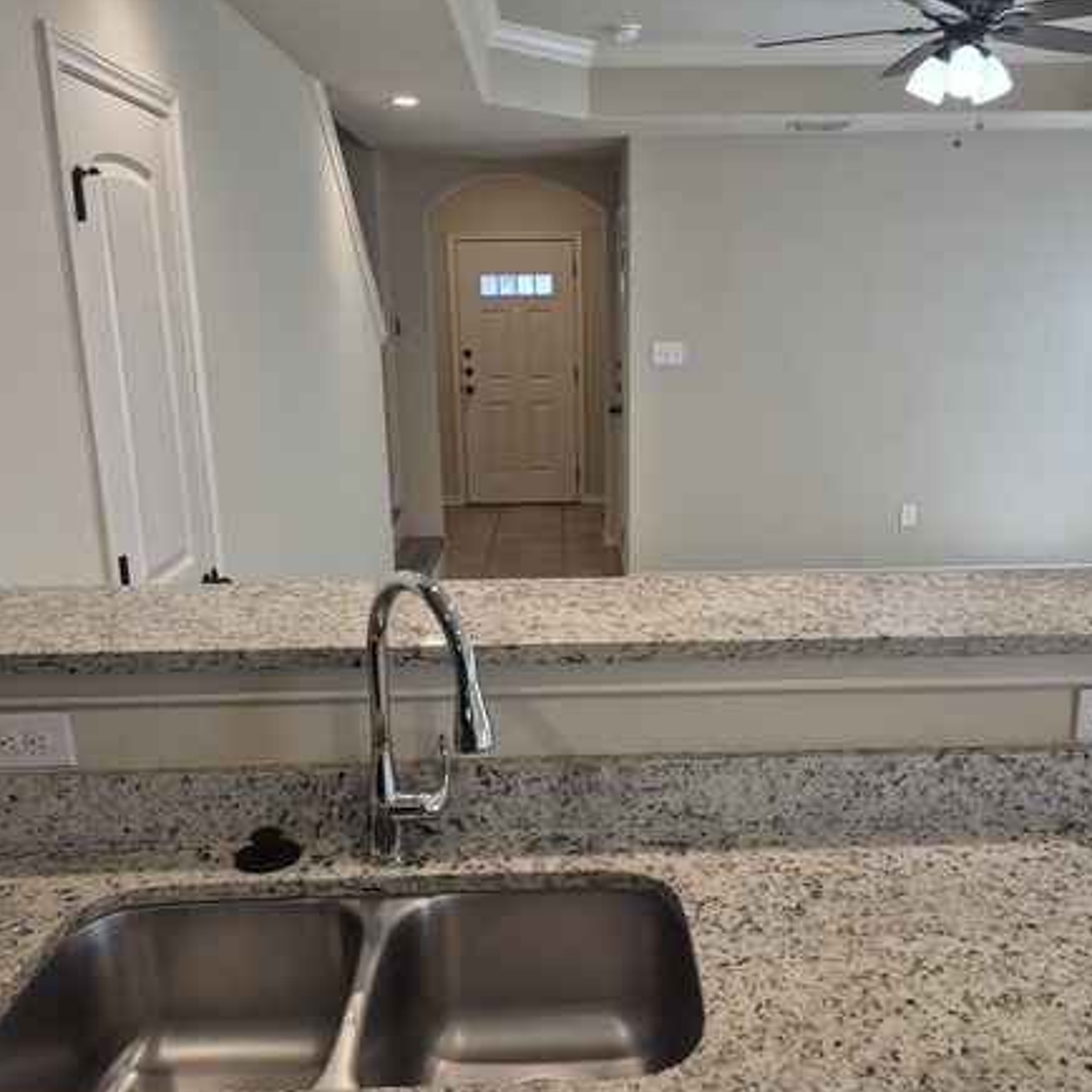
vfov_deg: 54.0
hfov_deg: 54.0
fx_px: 1071
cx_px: 581
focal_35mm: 30
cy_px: 594
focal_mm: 5.4
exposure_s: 1/120
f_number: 1.8
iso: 64
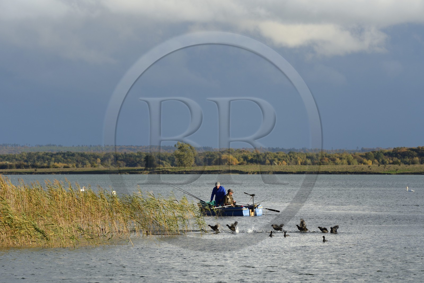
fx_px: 2355
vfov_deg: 6.9
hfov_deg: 10.3
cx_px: 212
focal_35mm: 200
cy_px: 142
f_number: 11
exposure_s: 1/250
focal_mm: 200
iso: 200
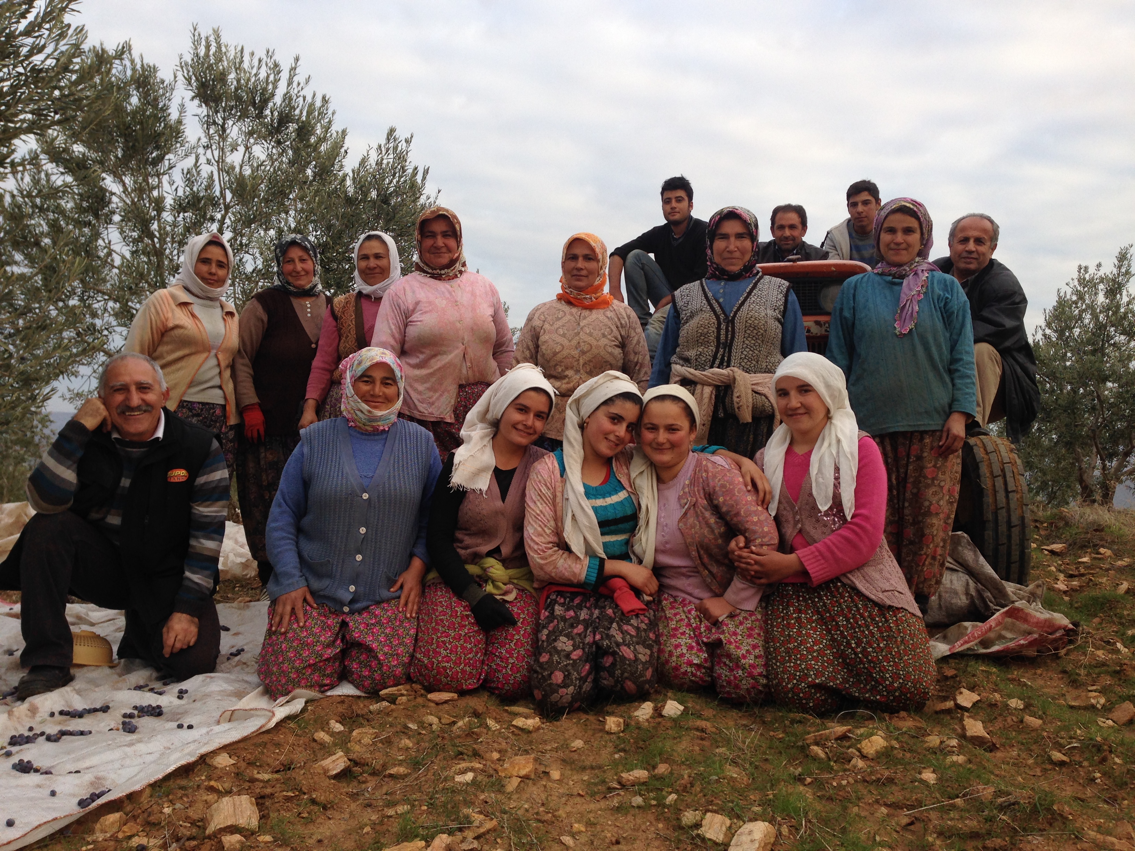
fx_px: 1082
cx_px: 568
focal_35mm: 33
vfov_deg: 42.9
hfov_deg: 55.4
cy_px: 426
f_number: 2.4
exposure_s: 1/184
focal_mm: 4.12
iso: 50
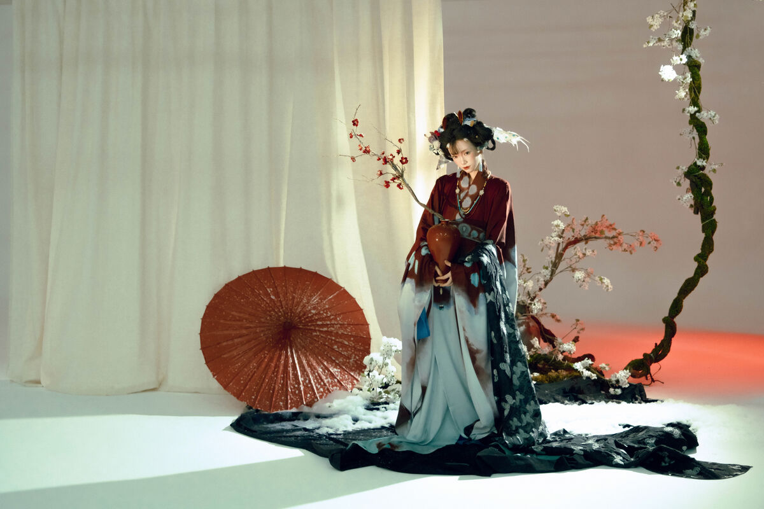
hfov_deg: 38.9
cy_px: 254
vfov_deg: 26.5
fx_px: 1082
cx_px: 382
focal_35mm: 51
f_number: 2.8
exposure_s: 1/250
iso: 2000
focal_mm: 34.2
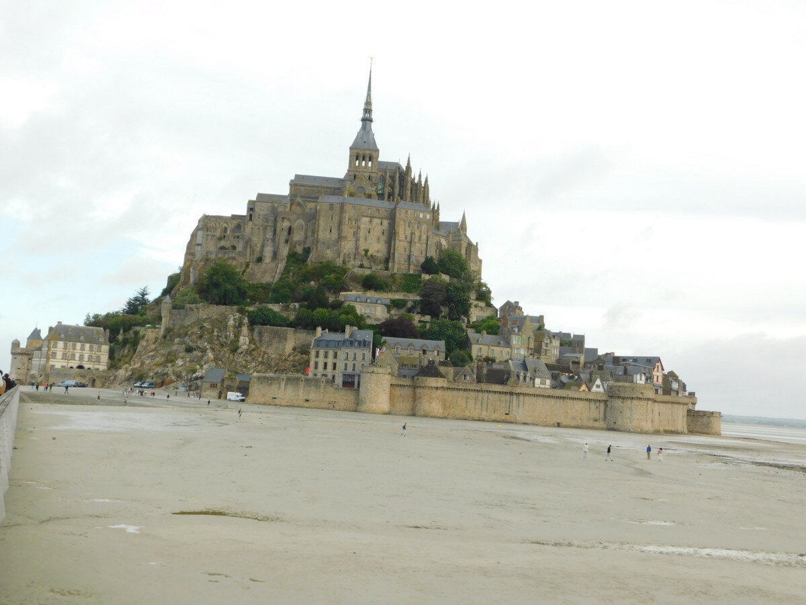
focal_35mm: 36
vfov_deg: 39.7
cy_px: 302
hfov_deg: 51.4
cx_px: 403
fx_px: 838
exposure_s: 1/320
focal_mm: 6.3
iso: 125
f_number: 3.5
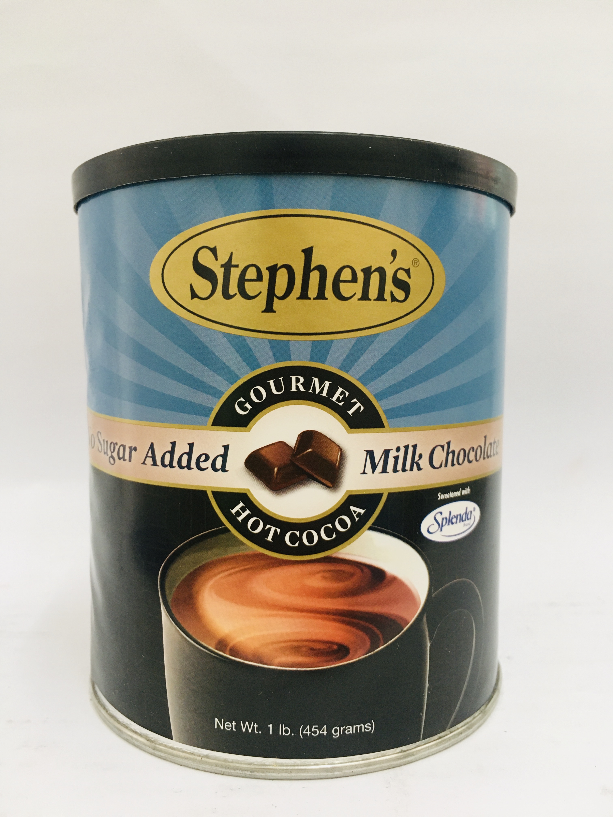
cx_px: 306
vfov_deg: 61.7
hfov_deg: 48.2
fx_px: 685
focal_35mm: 29
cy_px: 408
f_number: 2.2
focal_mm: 4.15
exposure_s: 1/30
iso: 100
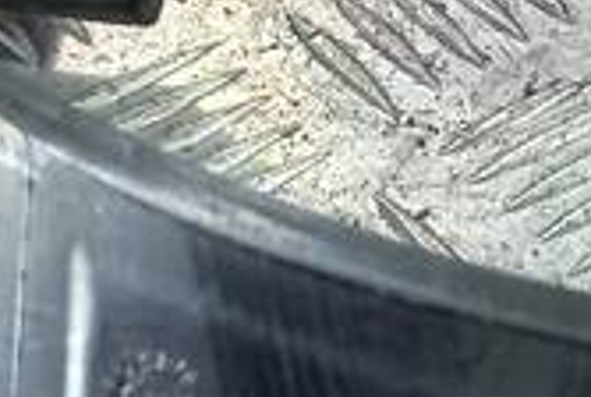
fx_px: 2615
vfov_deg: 8.7
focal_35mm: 159
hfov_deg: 12.5
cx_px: 764
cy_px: 99
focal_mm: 4.6
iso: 100
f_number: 1.8
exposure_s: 1/50
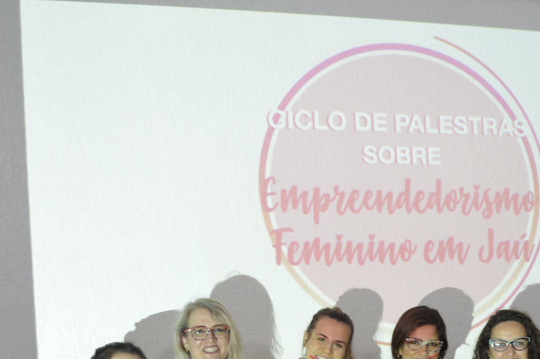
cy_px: 351
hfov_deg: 35.7
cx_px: 381
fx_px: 824
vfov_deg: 23.6
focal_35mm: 55
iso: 400
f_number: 3.5
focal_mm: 18
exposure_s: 1/30
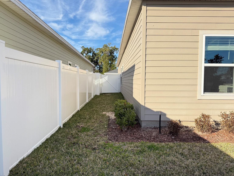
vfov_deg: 54.9
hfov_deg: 69.4
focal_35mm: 25
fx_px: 169
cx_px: 114
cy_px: 90
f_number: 1.78
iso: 100
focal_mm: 6.76
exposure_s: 1/2703
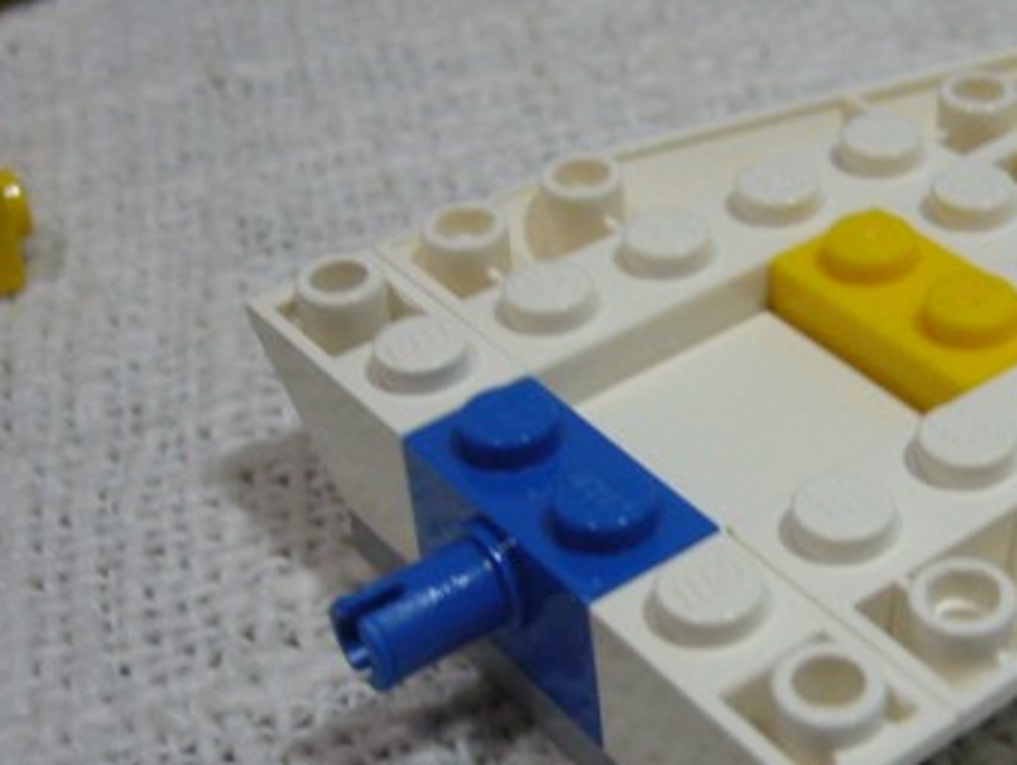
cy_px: 354
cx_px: 807
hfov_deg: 28.7
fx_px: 1941
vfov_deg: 22.3
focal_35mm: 66
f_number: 2.8
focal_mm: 5.8
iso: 200
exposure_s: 1/13
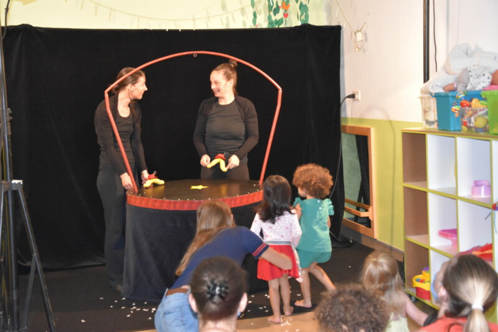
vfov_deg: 22.6
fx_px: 830
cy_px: 166
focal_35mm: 60
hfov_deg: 33.4
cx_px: 249
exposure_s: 1/60
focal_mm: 40
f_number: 4.5
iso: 3600
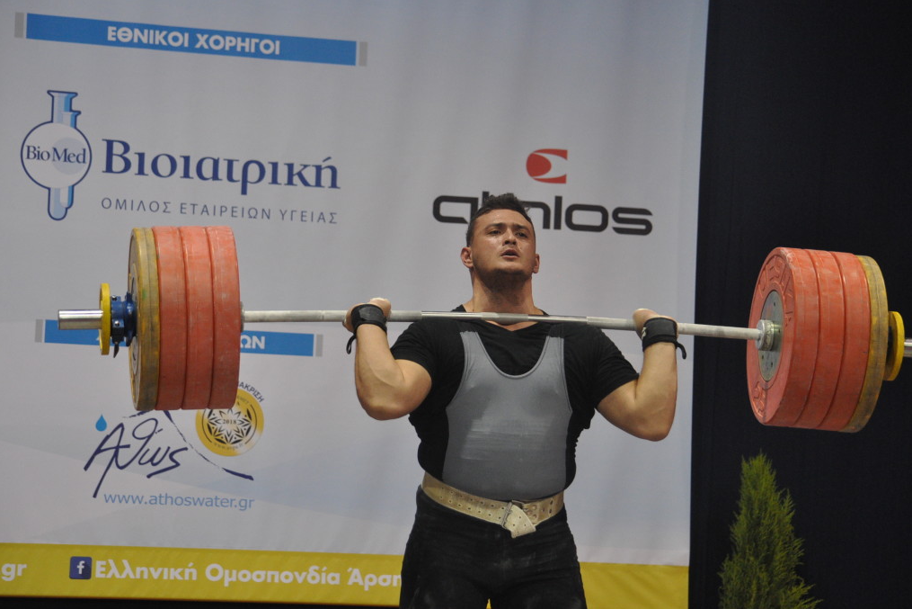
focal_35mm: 129
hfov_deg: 15.9
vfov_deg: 10.7
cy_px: 305
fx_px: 3256
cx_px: 456
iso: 1600
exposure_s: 1/100
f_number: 4.5
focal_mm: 85
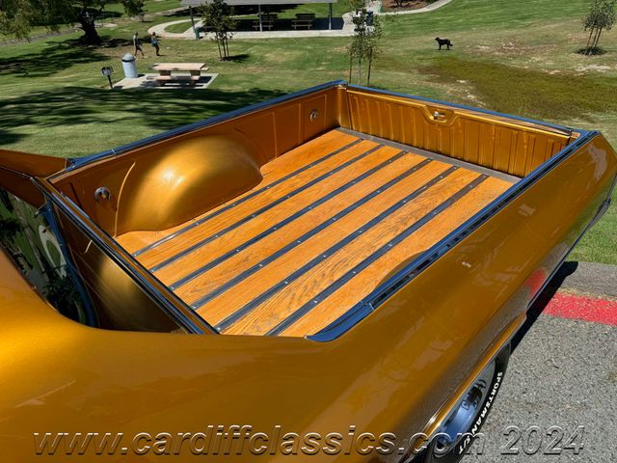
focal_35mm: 24
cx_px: 308
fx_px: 428
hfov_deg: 71.6
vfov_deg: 56.8
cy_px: 232
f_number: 1.78
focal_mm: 6.76
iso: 80
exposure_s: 1/7937
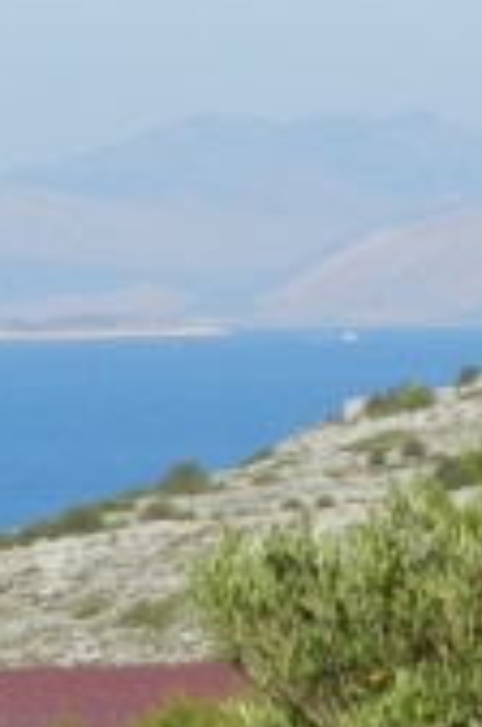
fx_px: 10990
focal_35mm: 545
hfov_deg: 2.5
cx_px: -986
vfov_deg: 3.8
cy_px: 594
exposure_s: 1/800
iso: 160
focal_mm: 20.5
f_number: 4.8
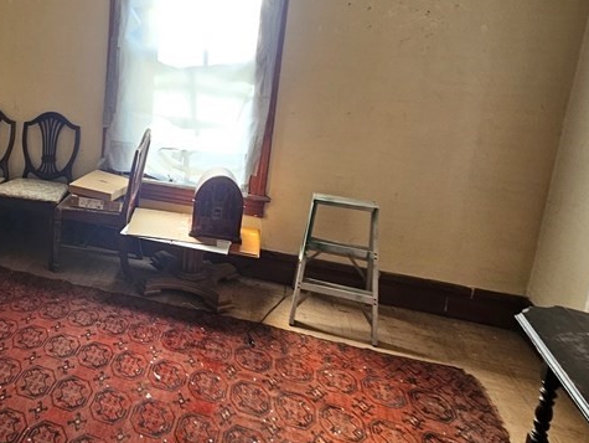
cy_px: 132
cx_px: 63
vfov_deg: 48.5
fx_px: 477
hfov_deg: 55.4
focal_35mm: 28
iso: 125
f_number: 2.2
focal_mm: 2.2
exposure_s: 1/60
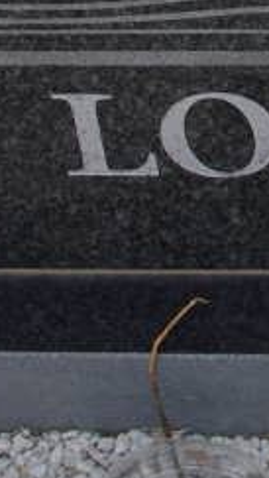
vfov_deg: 11.2
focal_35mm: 186
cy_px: -168
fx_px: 2354
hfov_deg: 6.4
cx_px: 495
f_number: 11
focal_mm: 24.38
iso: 200
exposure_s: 1/60
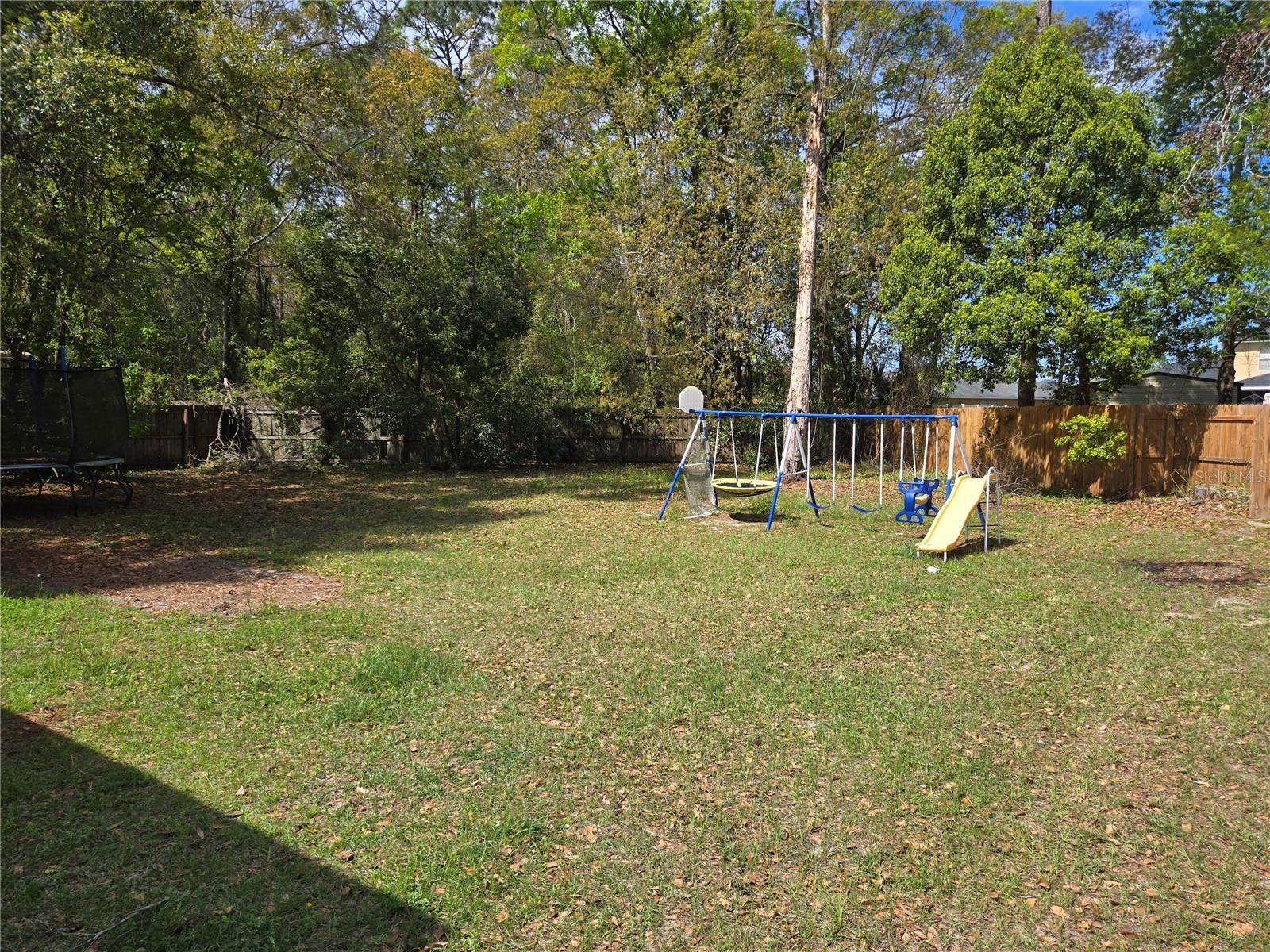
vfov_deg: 58.9
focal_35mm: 23
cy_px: 476
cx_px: 635
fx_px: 844
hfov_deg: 73.9
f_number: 1.8
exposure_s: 1/1290
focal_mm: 5.4
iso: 25
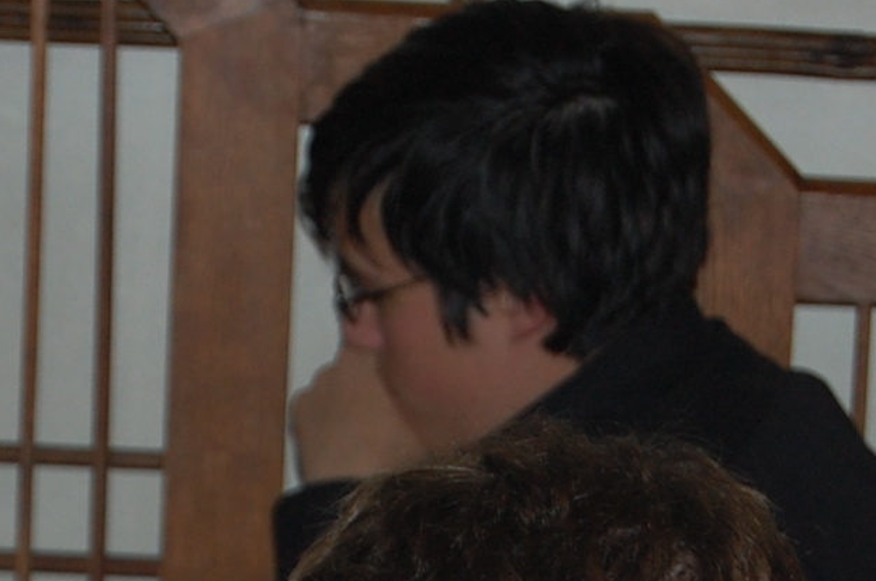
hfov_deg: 6.9
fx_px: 7258
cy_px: 1002
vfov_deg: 4.5
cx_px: 347
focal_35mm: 299
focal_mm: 55
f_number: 5.6
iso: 400
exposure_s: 1/60
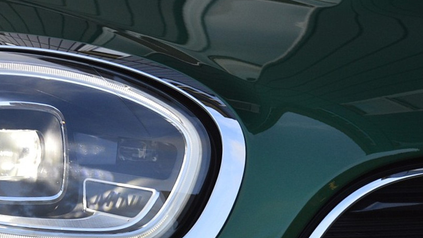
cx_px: 32
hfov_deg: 13.7
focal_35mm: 155
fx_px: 1738
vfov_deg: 7.8
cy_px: 141
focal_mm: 50
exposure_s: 1/125
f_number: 9
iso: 400
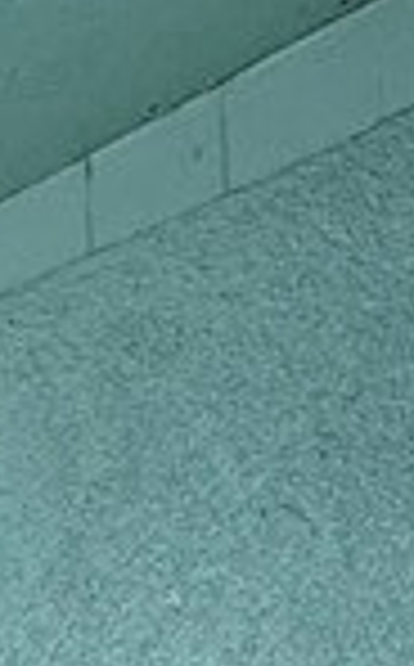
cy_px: 1112
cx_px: -806
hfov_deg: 9.8
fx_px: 1867
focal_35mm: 103
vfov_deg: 17.3
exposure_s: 1/99
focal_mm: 2.22
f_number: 2.2
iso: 125
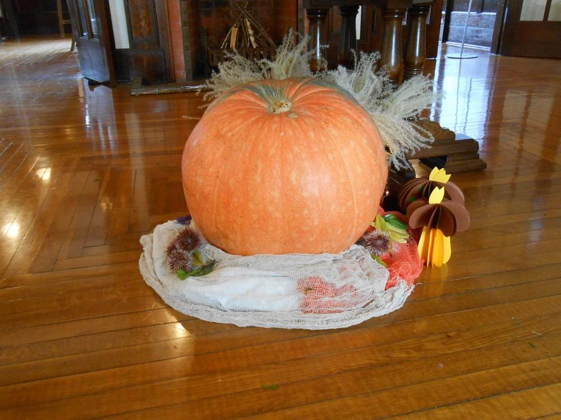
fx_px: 486
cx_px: 280
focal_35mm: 30
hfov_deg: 60.0
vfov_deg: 46.8
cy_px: 210
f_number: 3.8
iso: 400
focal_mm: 5.3
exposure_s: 1/13
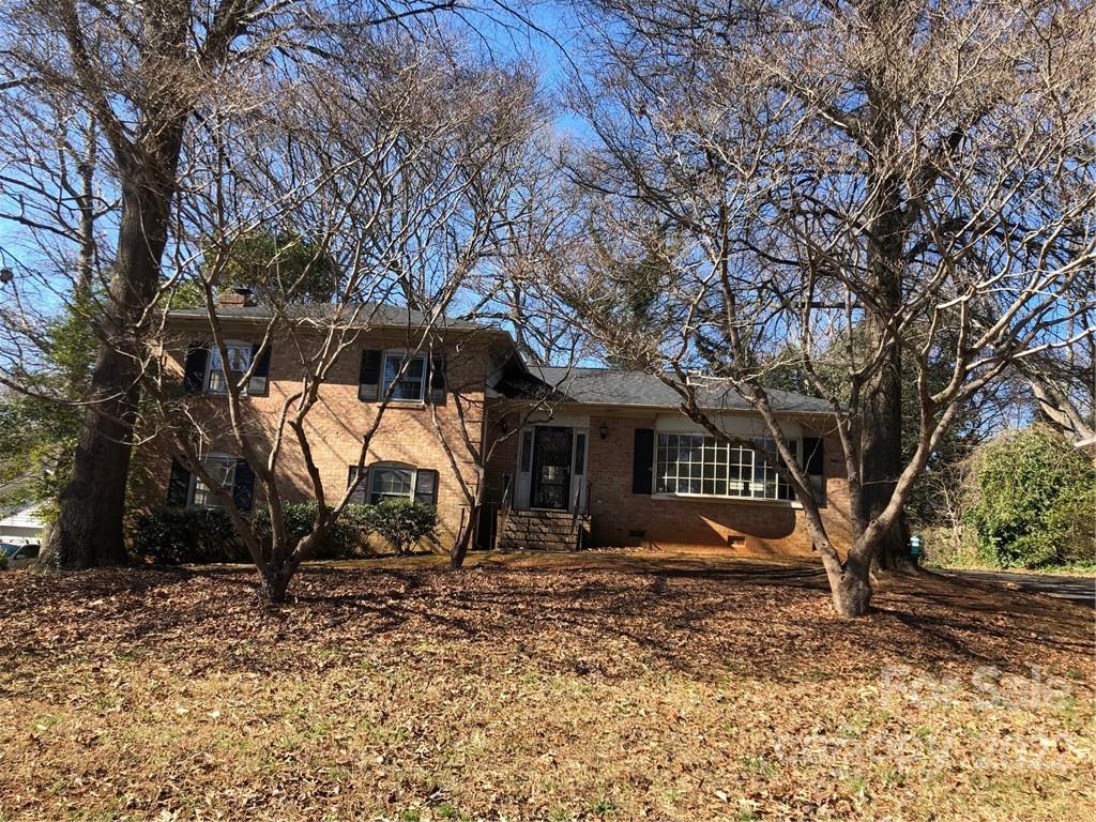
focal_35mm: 28
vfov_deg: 49.7
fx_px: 887
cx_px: 548
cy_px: 411
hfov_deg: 63.4
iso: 20
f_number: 1.8
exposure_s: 1/585
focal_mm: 3.99
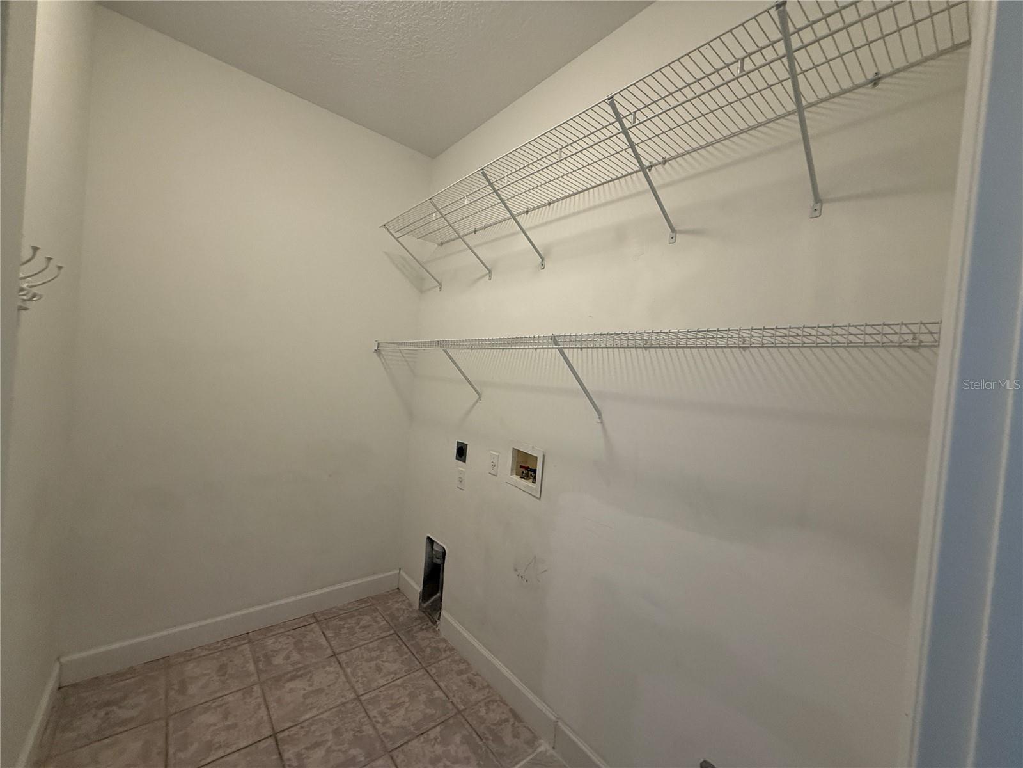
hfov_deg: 102.1
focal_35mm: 14
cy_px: 384
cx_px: 512
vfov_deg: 85.7
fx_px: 414
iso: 320
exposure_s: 1/120
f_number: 2.2
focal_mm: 2.22
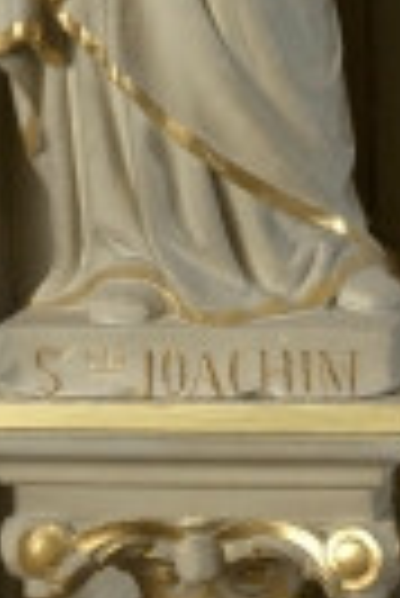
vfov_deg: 8.3
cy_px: -351
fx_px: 4023
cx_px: 157
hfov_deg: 5.7
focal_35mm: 242
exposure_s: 1/100
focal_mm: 42
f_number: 11
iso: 100
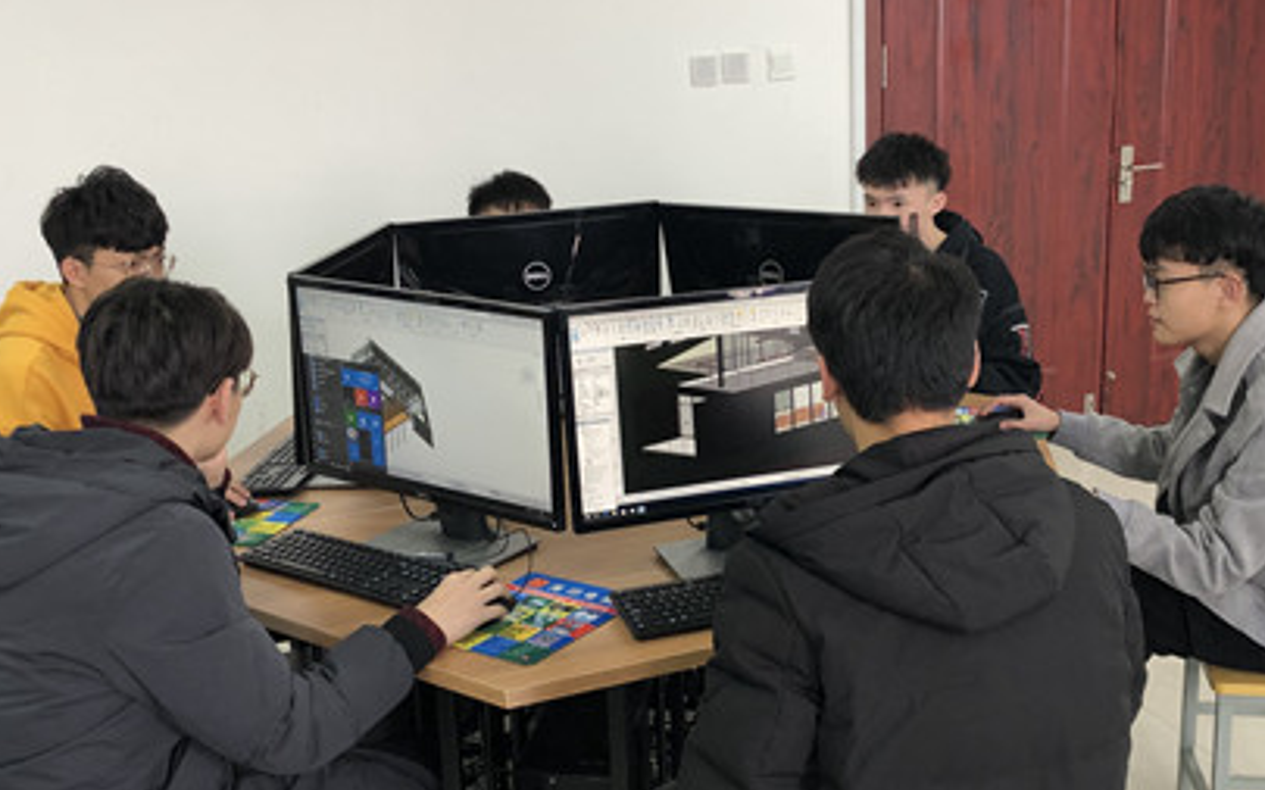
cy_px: 422
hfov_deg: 48.1
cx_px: 700
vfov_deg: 31.2
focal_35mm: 41
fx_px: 1413
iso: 40
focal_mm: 3.99
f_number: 1.8
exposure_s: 1/25
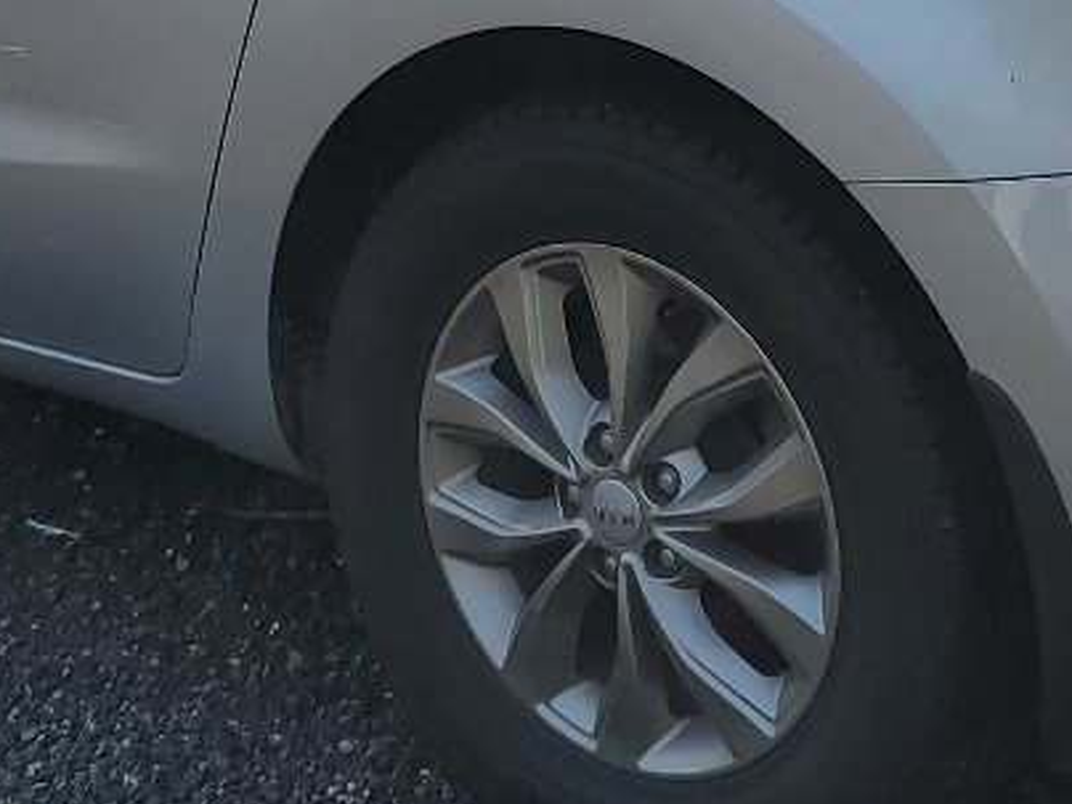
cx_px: 605
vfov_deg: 14.0
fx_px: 3190
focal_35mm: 103
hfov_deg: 19.1
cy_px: -109
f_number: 1.5
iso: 50
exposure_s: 1/5000
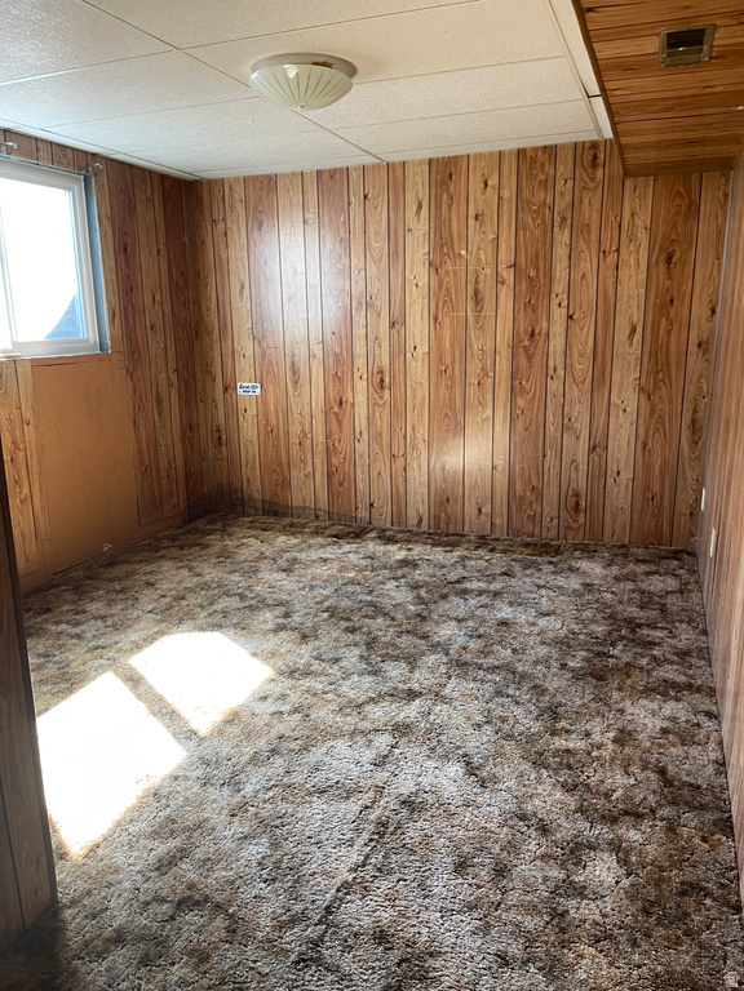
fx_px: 716
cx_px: 372
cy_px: 496
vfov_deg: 69.4
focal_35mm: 25
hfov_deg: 54.9
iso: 125
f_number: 1.6
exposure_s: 1/63
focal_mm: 5.1
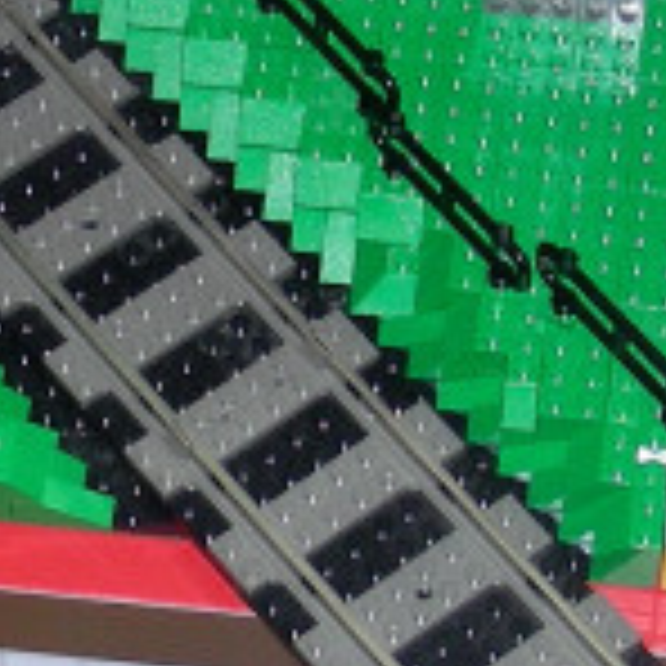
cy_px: 256
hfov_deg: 9.6
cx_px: 104
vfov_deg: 9.7
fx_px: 3940
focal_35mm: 181
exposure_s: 1/60.1
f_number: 3.5
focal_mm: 6.3
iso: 50
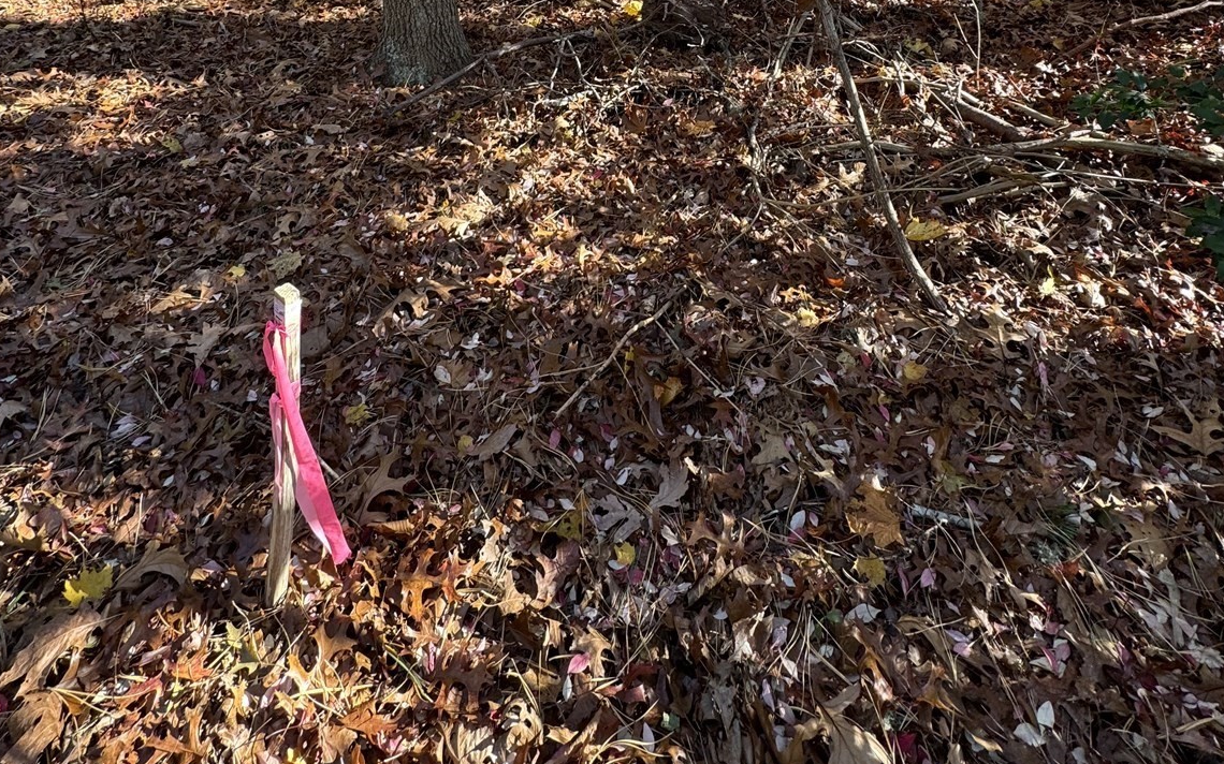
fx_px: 667
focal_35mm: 20
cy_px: 24
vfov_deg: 50.0
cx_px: 609
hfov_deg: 85.1
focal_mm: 2.22
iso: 80
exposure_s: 1/99
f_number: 2.2
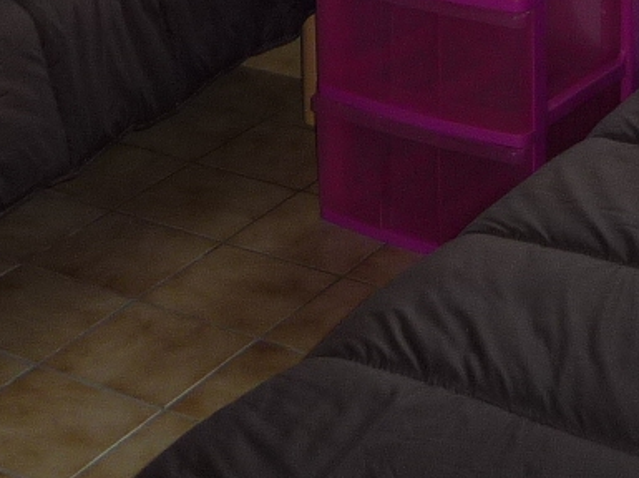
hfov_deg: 18.9
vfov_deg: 12.9
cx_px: 269
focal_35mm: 104
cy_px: -372
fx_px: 1918
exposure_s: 1/80
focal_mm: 4.4
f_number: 2.8
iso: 100
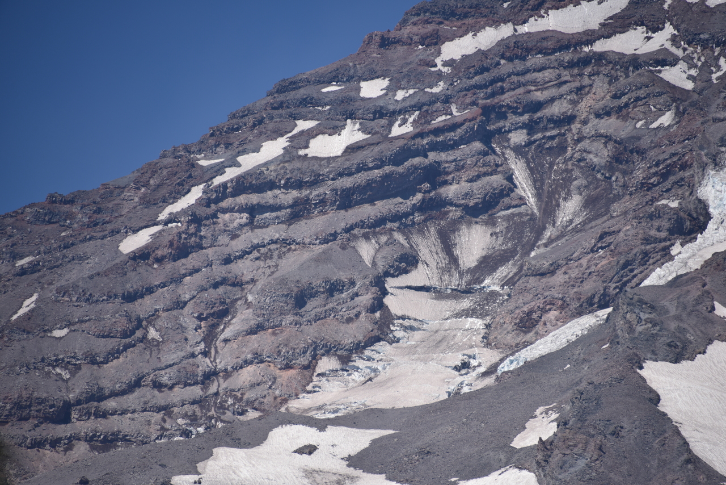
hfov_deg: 6.9
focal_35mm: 300
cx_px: 363
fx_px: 6051
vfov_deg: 4.6
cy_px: 242
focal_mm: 300
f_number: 7.1
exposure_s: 1/640
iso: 100
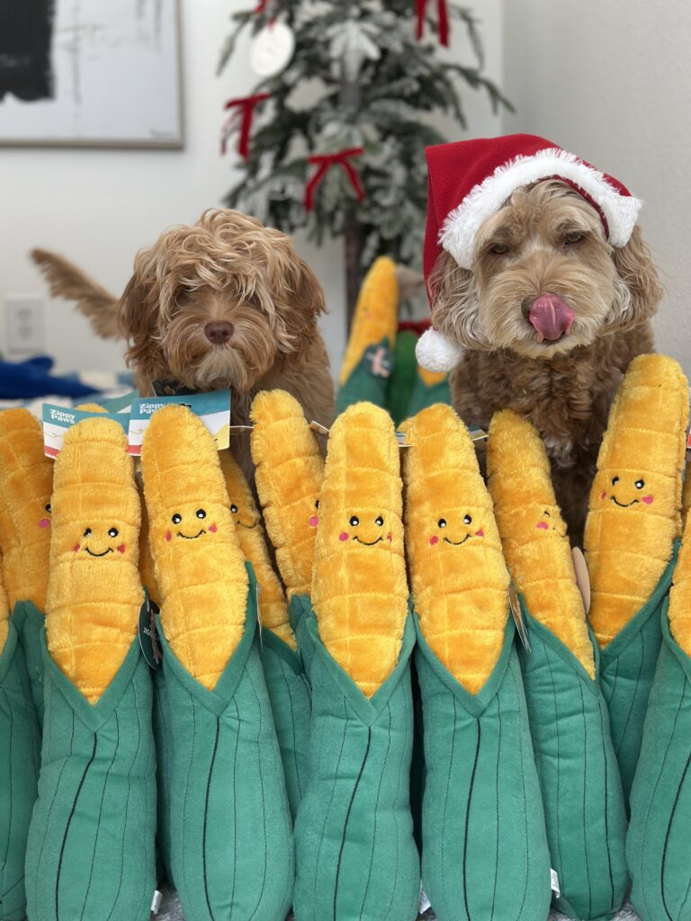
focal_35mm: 48
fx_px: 1278
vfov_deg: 39.7
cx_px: 346
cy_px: 460
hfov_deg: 30.3
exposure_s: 1/172
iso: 100
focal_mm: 6.86
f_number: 1.78
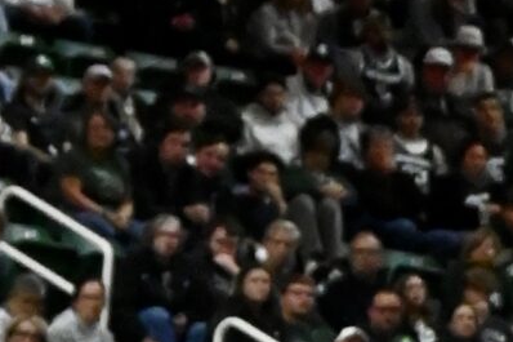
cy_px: 632
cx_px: 1413
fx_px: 4672
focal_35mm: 328
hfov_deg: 5.9
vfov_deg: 4.1
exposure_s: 1/1600
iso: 10000
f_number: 5.6
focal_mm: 51
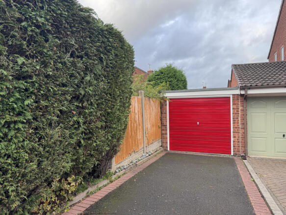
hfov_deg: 71.6
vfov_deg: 56.8
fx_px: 198
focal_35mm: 24
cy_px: 108
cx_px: 143
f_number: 1.78
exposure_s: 1/170
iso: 64
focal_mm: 6.76
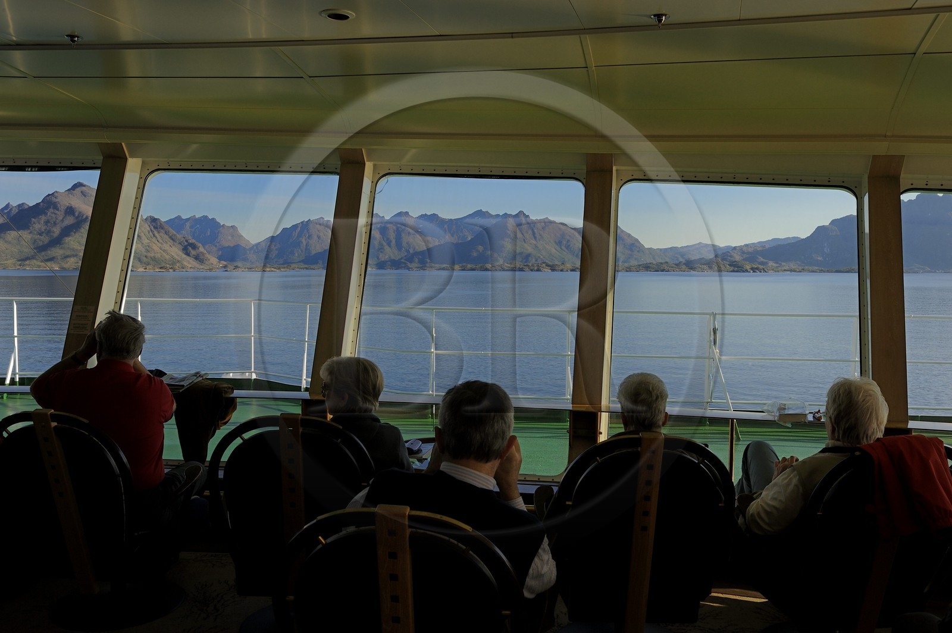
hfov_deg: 60.3
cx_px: 476
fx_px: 819
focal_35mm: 31
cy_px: 316
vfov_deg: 42.3
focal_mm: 31
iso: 200
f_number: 13
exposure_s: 1/160
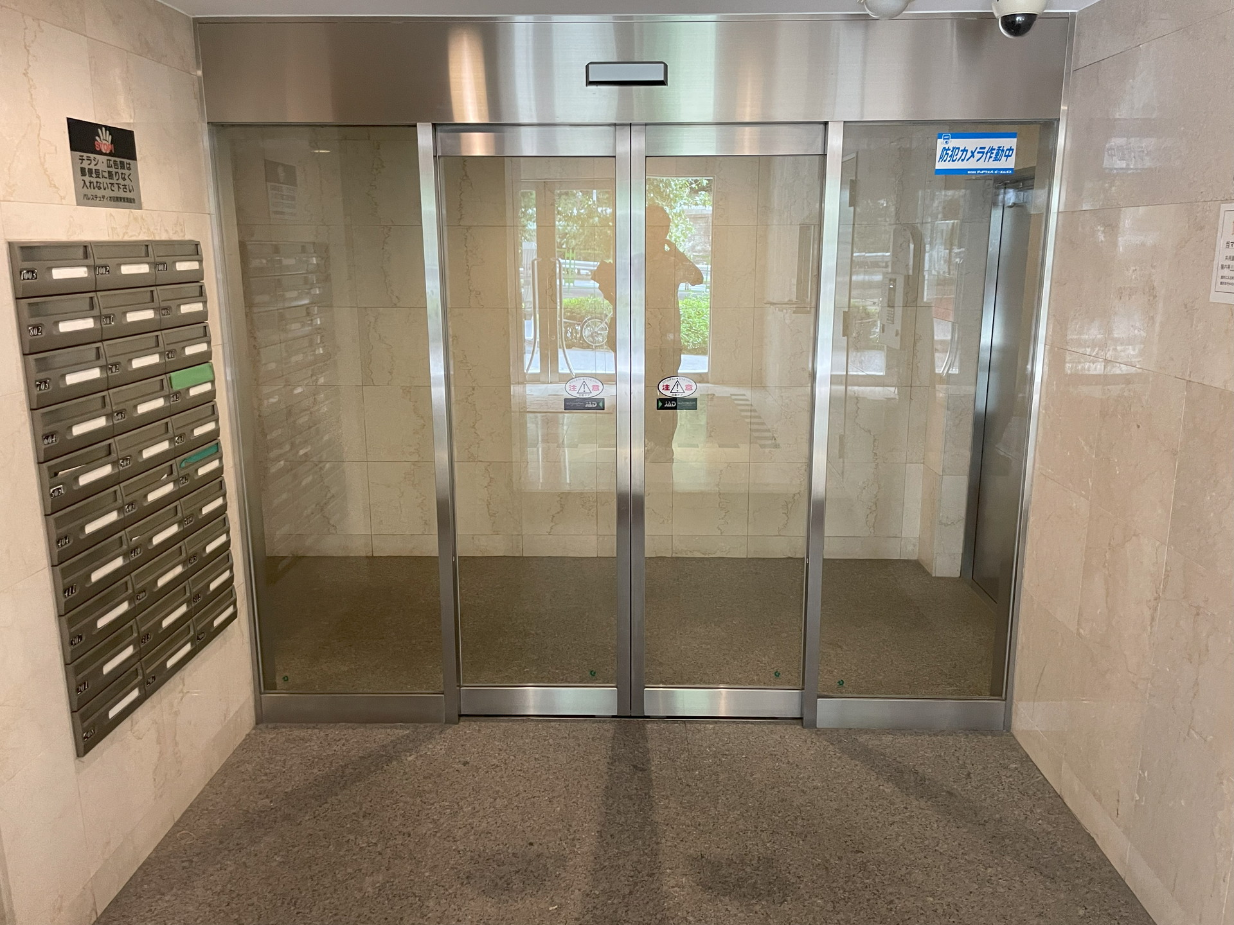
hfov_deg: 67.3
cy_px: 462
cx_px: 617
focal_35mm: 26
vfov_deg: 53.1
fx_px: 927
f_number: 1.6
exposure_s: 1/50
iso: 320
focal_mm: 4.2
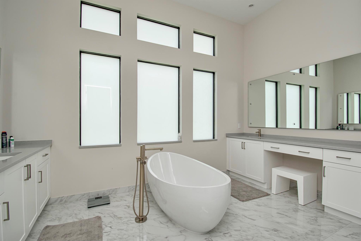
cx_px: 180
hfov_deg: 95.0
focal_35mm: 16
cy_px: 120
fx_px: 165
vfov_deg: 72.0
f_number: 10
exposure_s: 1/200
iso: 320
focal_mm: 11
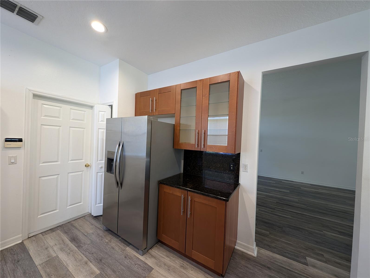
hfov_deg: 110.5
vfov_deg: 94.6
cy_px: 139
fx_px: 128
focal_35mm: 12
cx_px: 185
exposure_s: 1/60
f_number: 1.95
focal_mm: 2.23
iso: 130
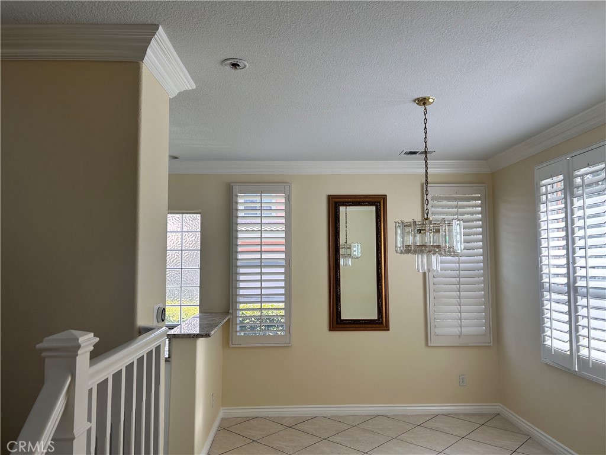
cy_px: 228
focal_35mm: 26
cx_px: 303
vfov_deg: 53.1
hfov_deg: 67.3
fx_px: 455
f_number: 1.5
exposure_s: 1/531
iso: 50
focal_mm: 5.7
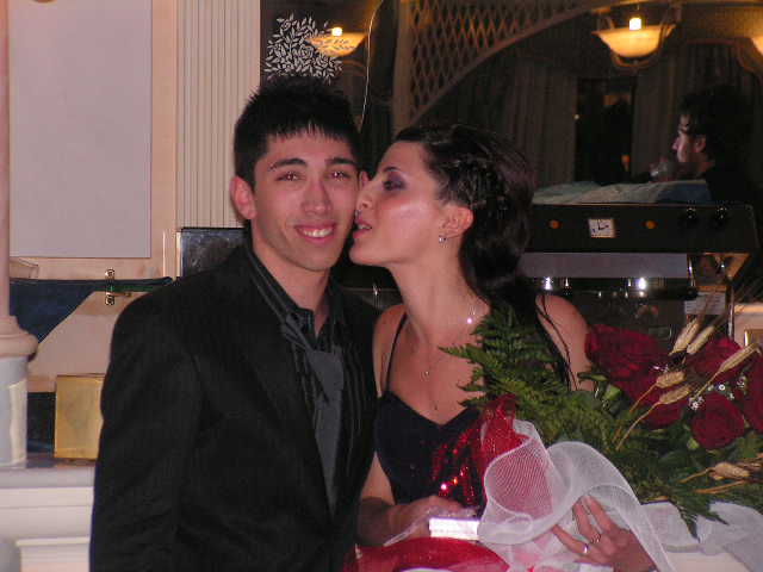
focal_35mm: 159
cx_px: 382
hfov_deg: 12.4
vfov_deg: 9.3
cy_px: 286
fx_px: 3505
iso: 200
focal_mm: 26.5
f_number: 3.4
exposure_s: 1/160
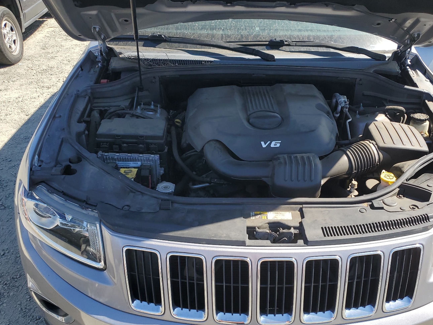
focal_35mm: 32
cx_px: 246
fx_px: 400
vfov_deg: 44.1
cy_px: 178
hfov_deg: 56.6
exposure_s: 1/1429
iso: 50
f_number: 1.5
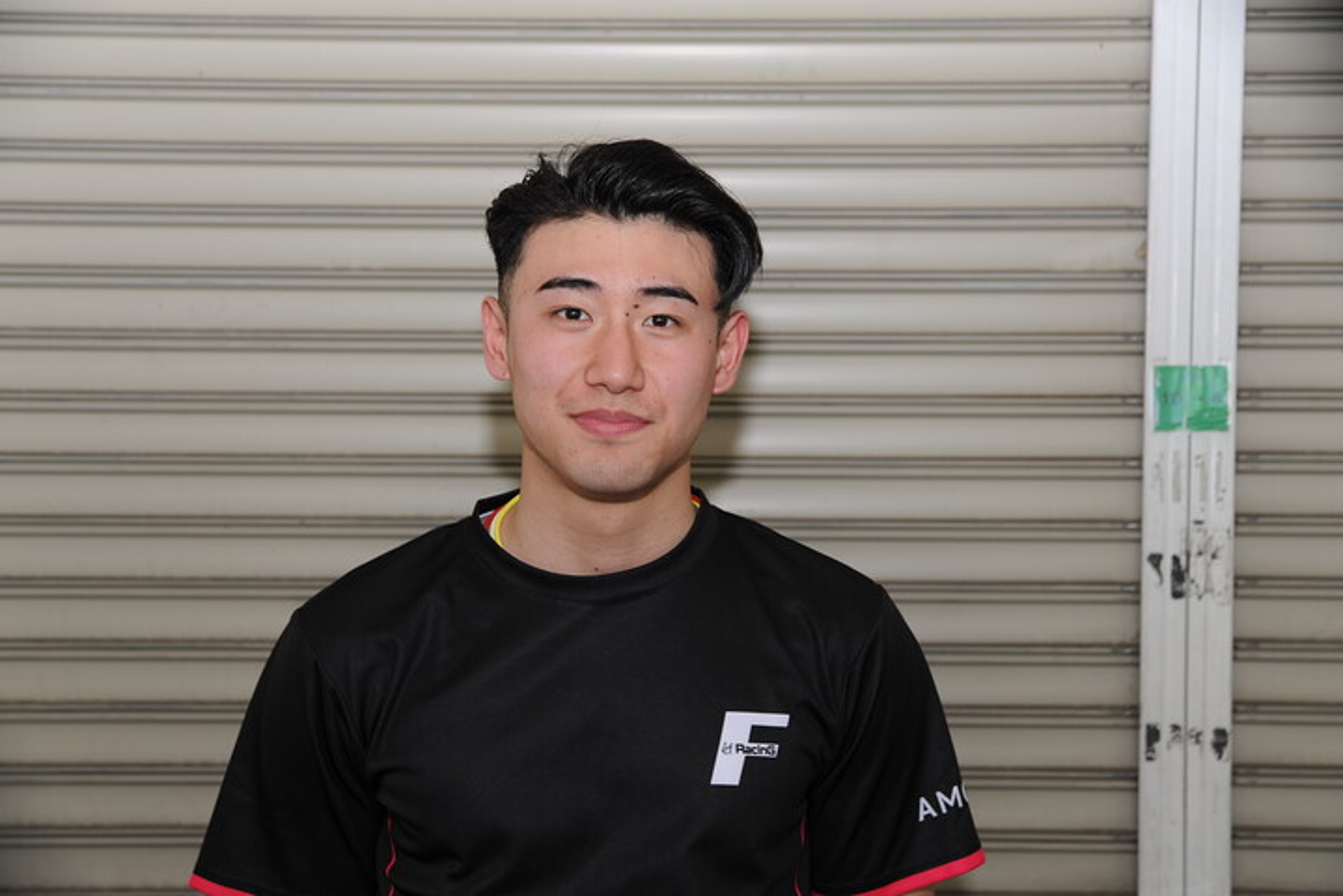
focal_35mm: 56
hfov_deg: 35.6
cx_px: 672
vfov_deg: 24.2
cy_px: 448
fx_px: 2089
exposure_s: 1/60
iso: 200
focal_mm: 56
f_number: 4.8
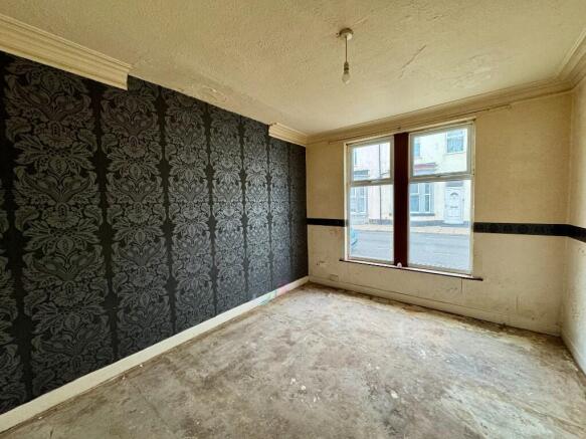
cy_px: 220
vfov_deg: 85.7
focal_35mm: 14
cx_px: 293
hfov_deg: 102.1
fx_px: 237
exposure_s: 1/99
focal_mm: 2.22
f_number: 2.2
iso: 200
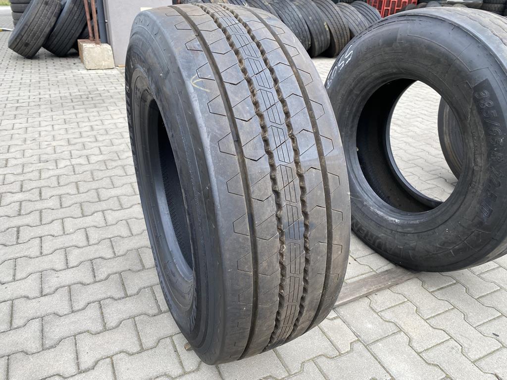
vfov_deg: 53.1
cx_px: 254
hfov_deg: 67.3
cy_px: 190
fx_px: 381
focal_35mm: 26
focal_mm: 4.25
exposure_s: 1/225
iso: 32
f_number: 1.8
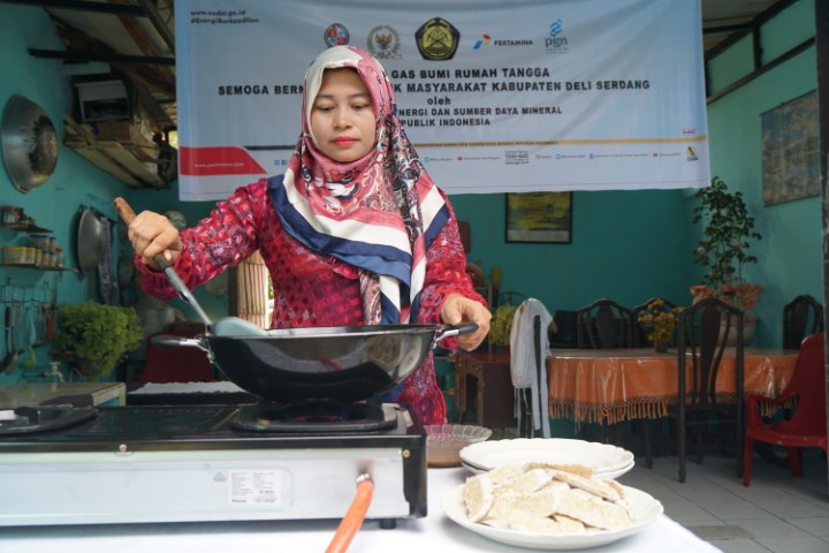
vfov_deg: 41.7
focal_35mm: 32
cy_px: 276
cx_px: 414
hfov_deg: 59.5
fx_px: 725
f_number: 4
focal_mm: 21
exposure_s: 1/160
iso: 320
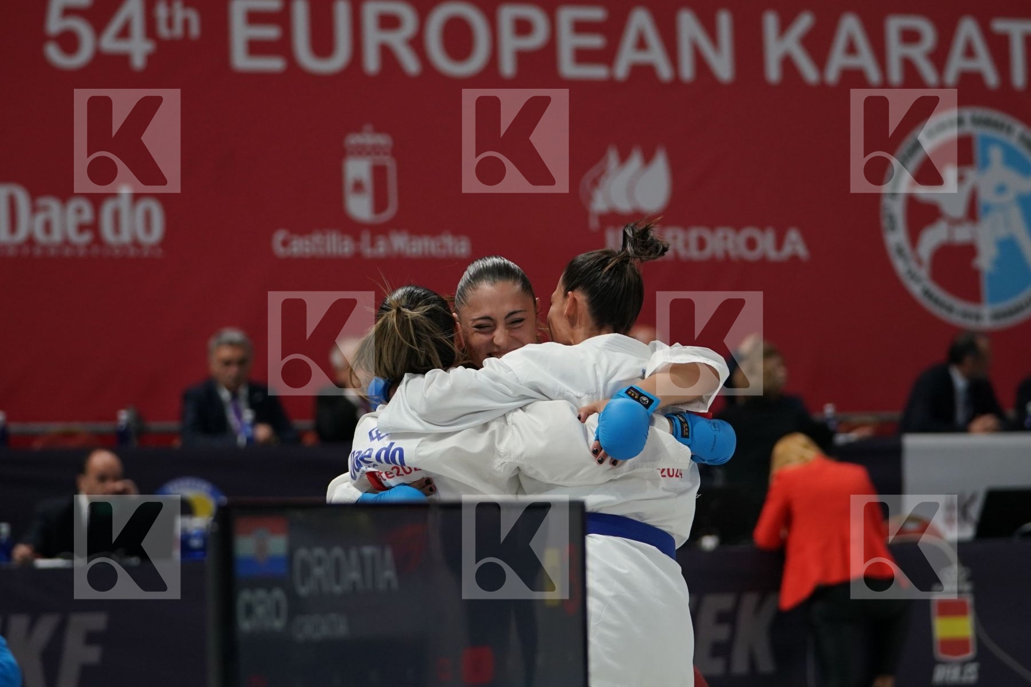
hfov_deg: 13.4
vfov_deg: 9.0
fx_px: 4381
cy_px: 344
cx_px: 516
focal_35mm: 153
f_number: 2.8
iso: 1250
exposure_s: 1/1000
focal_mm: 102
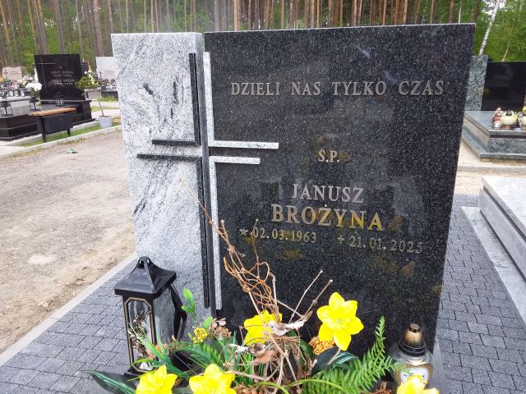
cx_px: 263
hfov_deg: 63.4
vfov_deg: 49.7
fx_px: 425
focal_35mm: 28
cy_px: 197
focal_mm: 2.91
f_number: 1.9
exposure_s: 1/214
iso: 40
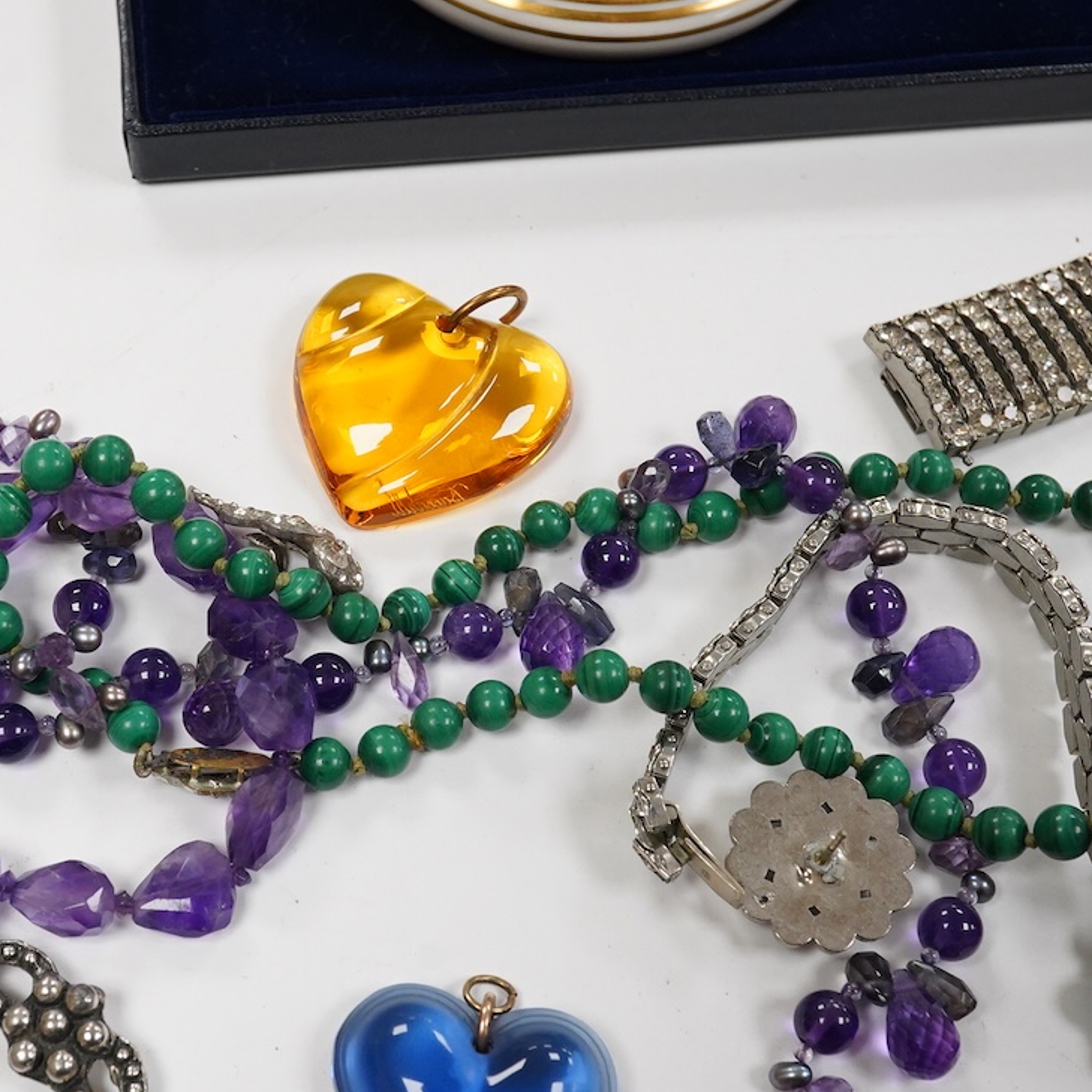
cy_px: 535
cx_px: 372
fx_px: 2106
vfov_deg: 29.1
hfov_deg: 28.9
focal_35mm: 59
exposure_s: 1/160
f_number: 13
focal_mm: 30
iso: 2500
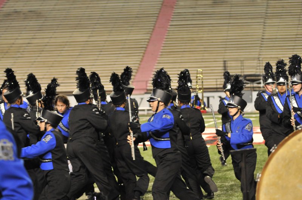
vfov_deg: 11.4
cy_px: 100
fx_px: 1005
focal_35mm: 120
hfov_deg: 17.1
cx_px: 151
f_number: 2.8
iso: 1600
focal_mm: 80
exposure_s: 1/400
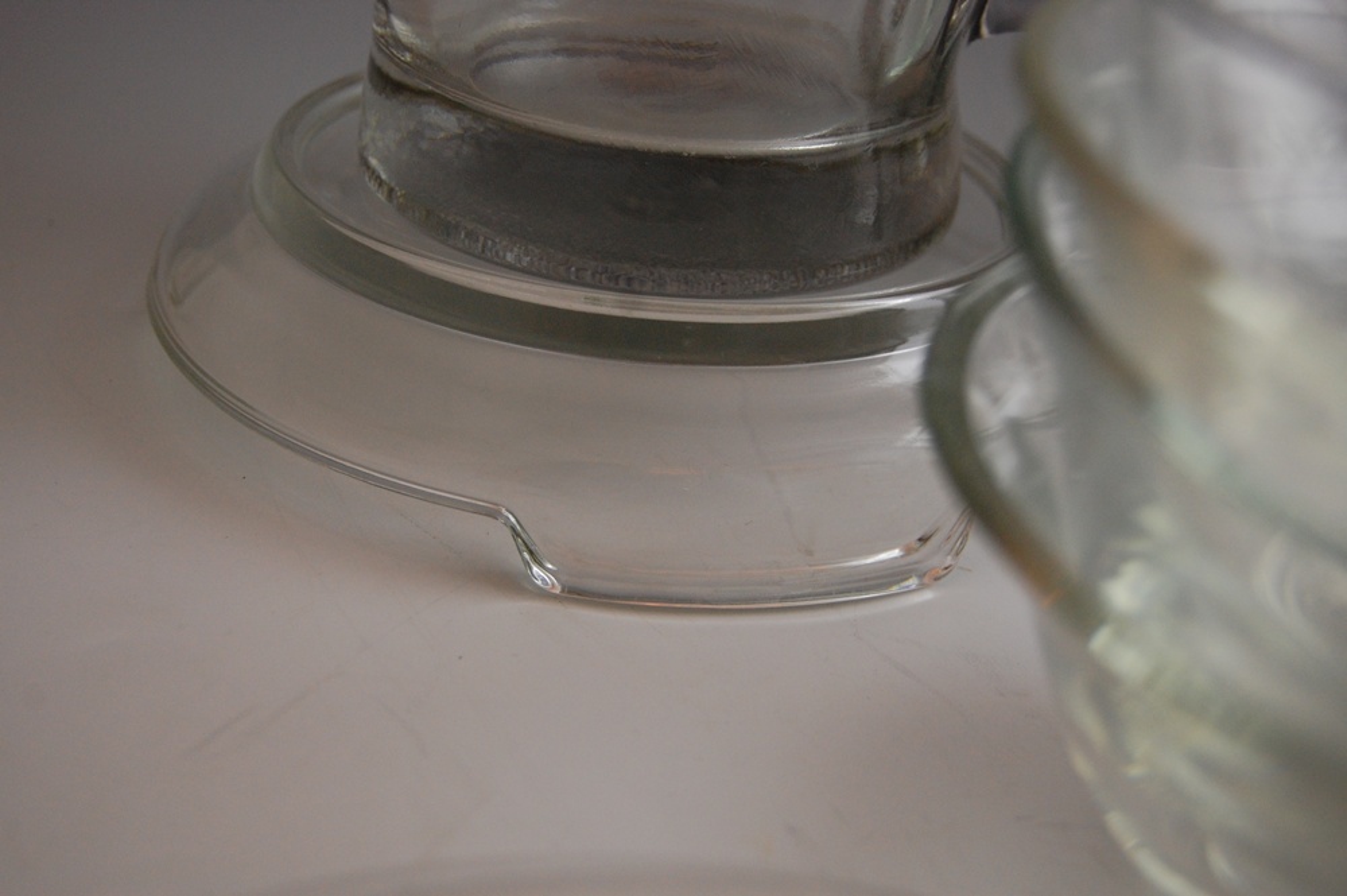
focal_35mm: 52
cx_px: 674
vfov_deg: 25.7
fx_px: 1963
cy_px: 448
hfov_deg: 37.9
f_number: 4.8
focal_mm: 35
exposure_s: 1/50
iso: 800
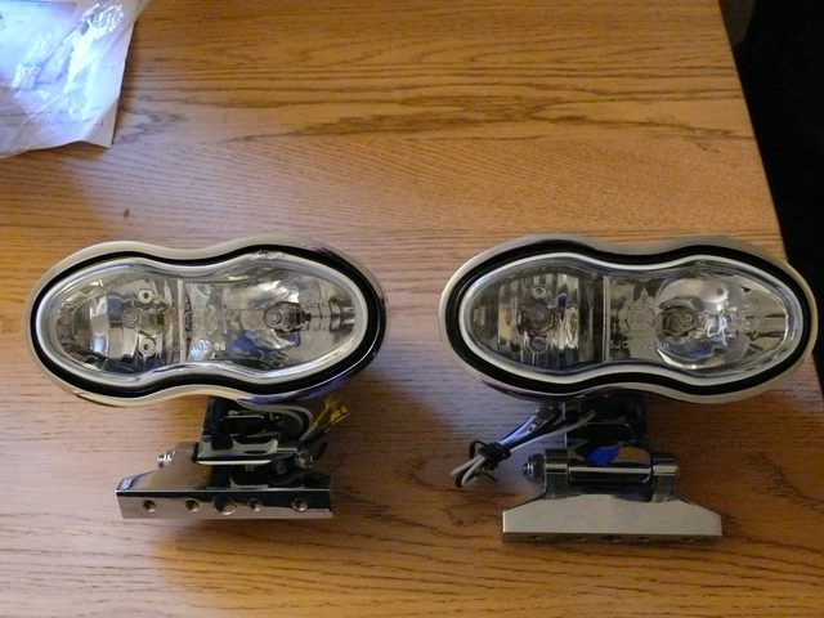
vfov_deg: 31.5
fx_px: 1095
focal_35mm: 46
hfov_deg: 41.2
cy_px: 309
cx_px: 412
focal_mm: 8.7
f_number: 2.8
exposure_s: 1/13
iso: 800
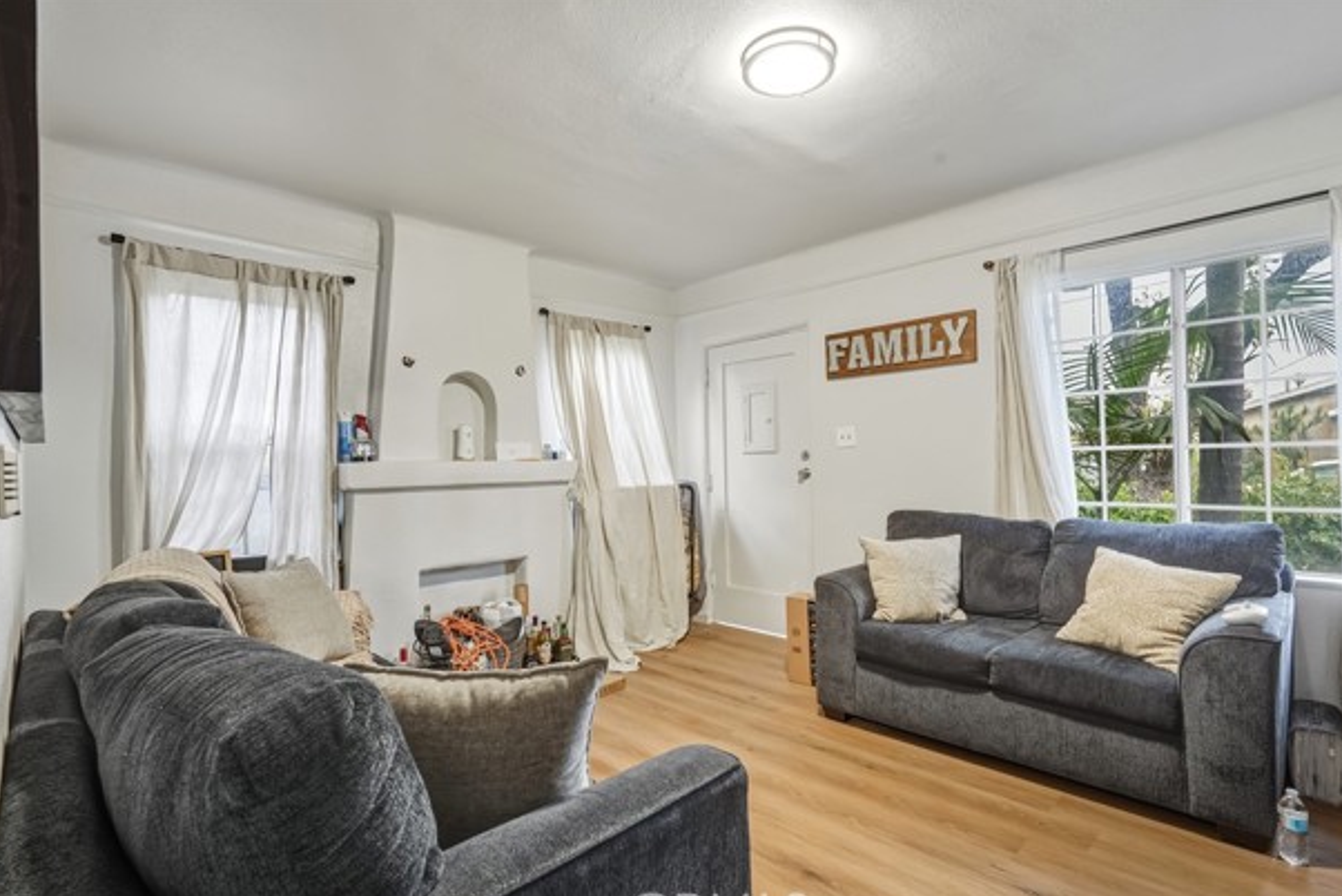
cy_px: 469
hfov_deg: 93.2
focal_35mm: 17
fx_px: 634
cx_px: 700
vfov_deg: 70.5
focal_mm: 16
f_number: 9
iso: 400
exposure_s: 1/25
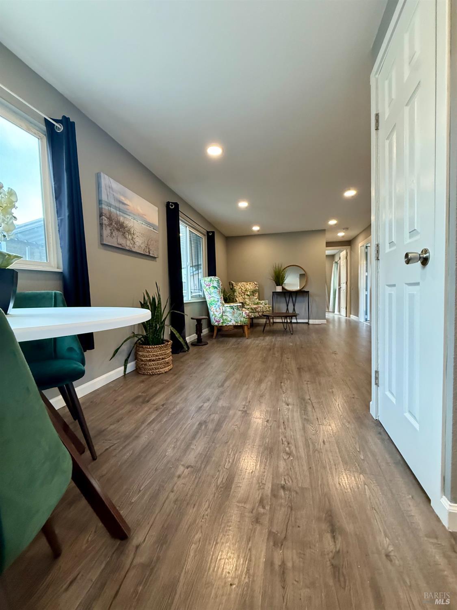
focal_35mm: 14
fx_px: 246
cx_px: 228
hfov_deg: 85.7
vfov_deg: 102.1
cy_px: 305
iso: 500
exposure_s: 1/120
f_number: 2.2
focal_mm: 2.22
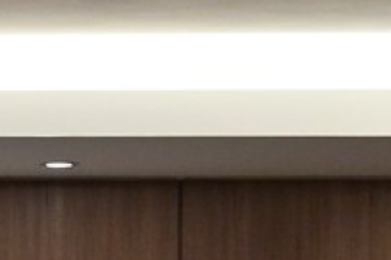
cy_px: 642
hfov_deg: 4.3
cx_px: -584
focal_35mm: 474
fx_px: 5144
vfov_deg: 2.9
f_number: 6.3
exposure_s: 1/80
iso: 1000
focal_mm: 50
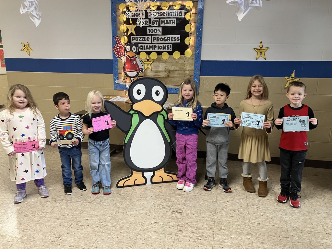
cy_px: 124
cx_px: 166
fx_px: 269
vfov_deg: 49.7
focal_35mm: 28
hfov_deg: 63.4
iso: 320
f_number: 1.8
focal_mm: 3.99
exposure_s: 1/60
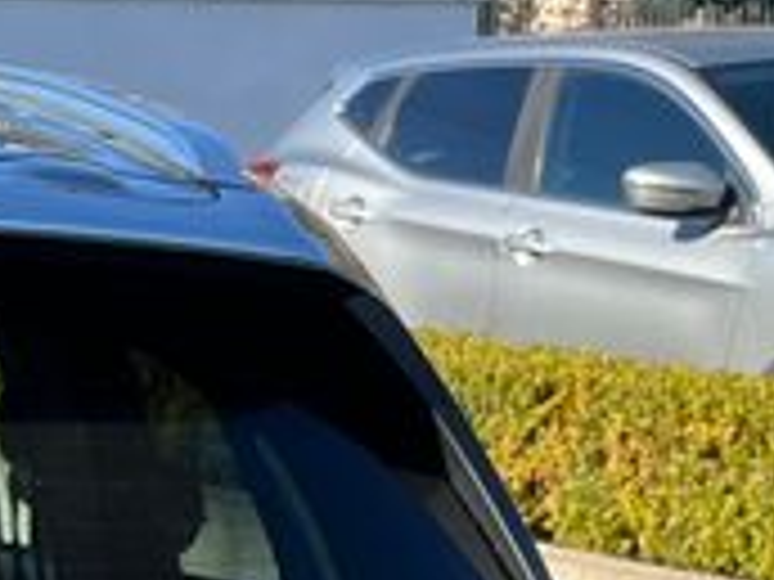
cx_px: -464
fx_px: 3466
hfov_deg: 12.0
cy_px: 1129
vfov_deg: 9.0
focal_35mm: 155
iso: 50
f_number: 1.6
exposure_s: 1/1009
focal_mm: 5.1
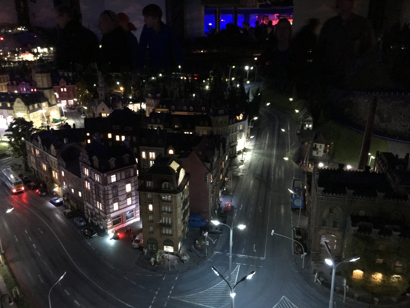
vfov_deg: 48.2
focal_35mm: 29
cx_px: 205
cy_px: 154
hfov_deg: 61.7
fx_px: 343
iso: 500
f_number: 2.2
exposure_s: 1/4
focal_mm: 4.15
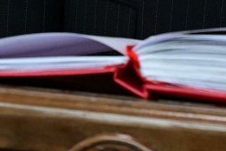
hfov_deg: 3.8
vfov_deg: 2.5
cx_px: 348
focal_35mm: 536
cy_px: -384
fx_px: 3365
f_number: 5.6
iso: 800
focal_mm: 70
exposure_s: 1/100
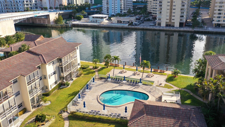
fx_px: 185
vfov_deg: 37.8
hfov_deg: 62.6
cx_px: 113
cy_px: 62
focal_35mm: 31
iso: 100
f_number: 3.2
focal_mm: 10.26
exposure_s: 1/50
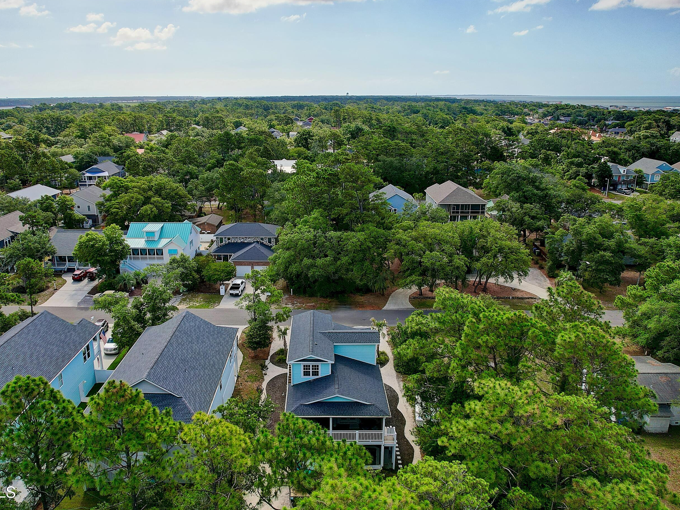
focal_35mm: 26
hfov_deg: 67.2
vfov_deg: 53.0
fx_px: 511
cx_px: 316
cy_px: 239
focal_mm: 8.4
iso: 100
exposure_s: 1/725
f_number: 2.8
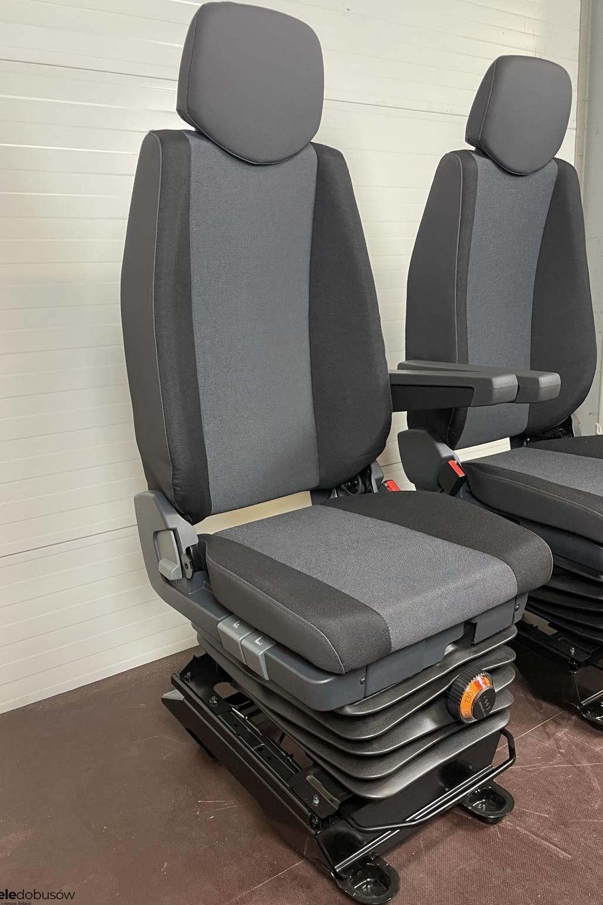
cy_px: 445
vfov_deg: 65.5
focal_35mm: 28
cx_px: 296
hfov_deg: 46.4
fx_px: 703
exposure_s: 1/50
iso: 100
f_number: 1.6
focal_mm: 4.2
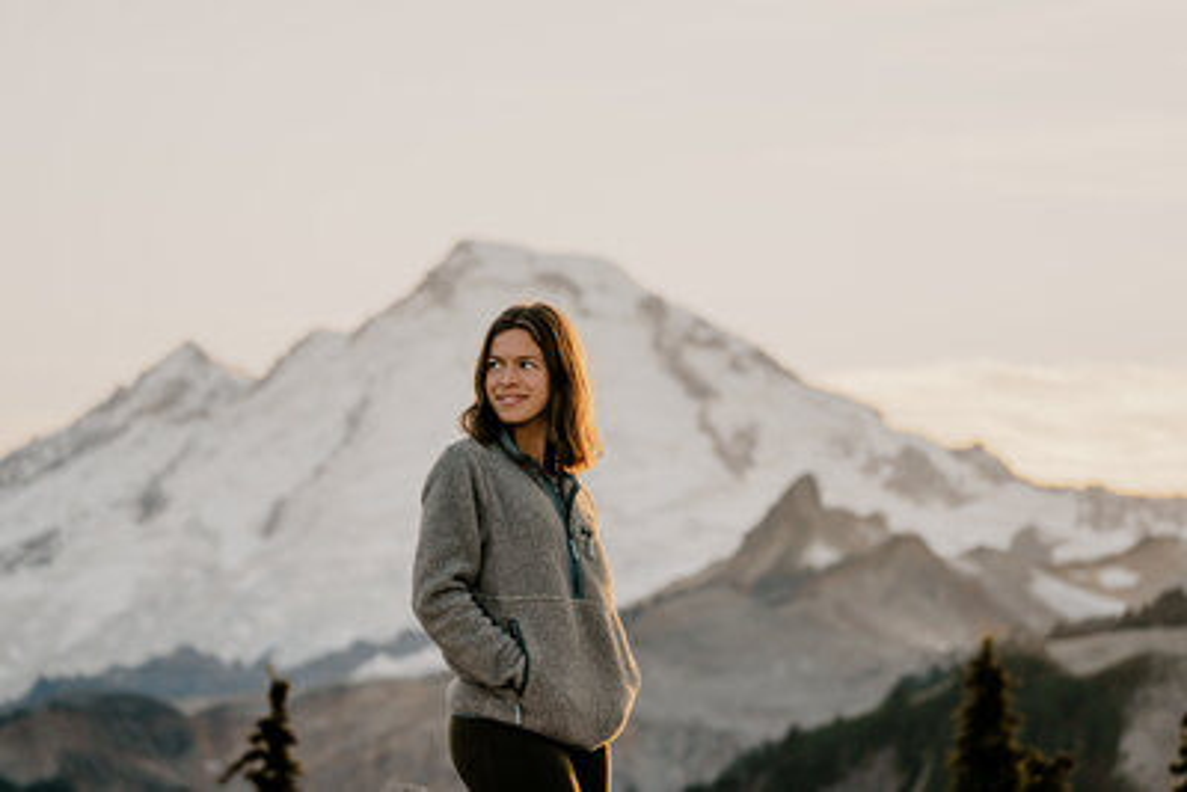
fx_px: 4222
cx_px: 594
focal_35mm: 128
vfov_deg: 10.7
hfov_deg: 16.0
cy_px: 396
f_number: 5
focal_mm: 128
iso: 320
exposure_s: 1/125
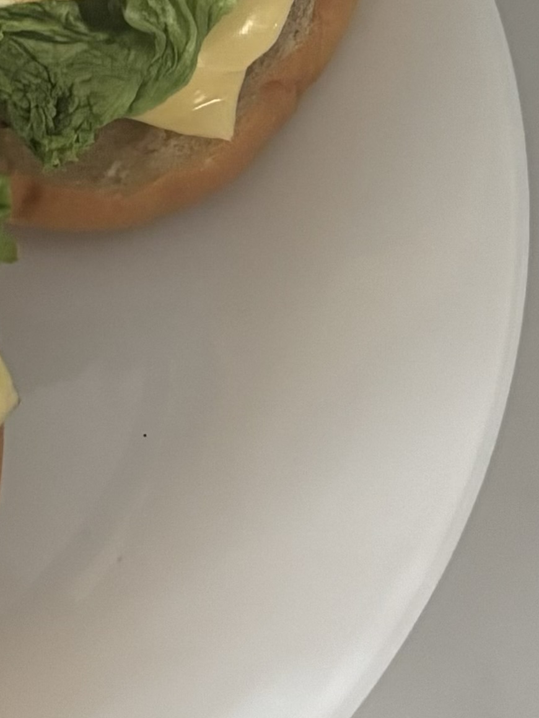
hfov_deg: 14.9
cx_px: -120
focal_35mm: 96
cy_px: -61
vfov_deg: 19.6
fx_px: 1993
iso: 500
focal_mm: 5.96
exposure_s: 1/60
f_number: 1.6
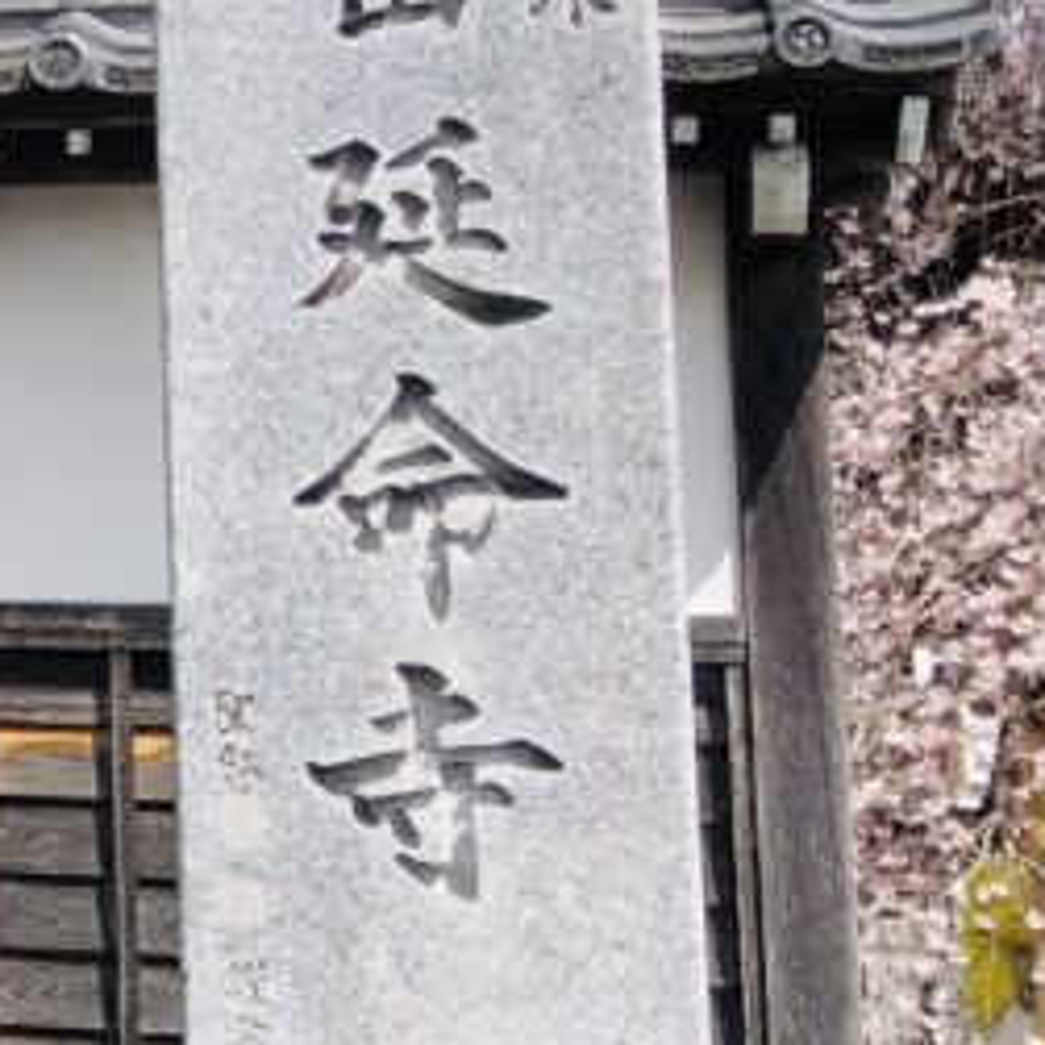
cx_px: -1574
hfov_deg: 11.2
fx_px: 4303
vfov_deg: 13.7
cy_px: 129
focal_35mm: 126
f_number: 1.8
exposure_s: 1/2183
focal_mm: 3.99
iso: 20
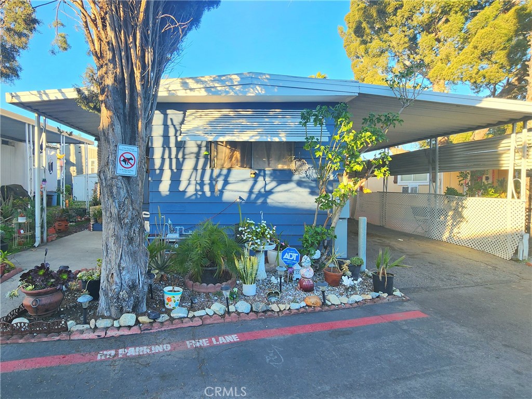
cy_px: 200
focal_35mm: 13
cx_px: 266
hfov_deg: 106.2
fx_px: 200
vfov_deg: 89.9
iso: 50
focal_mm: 2.2
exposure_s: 1/263
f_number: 2.2
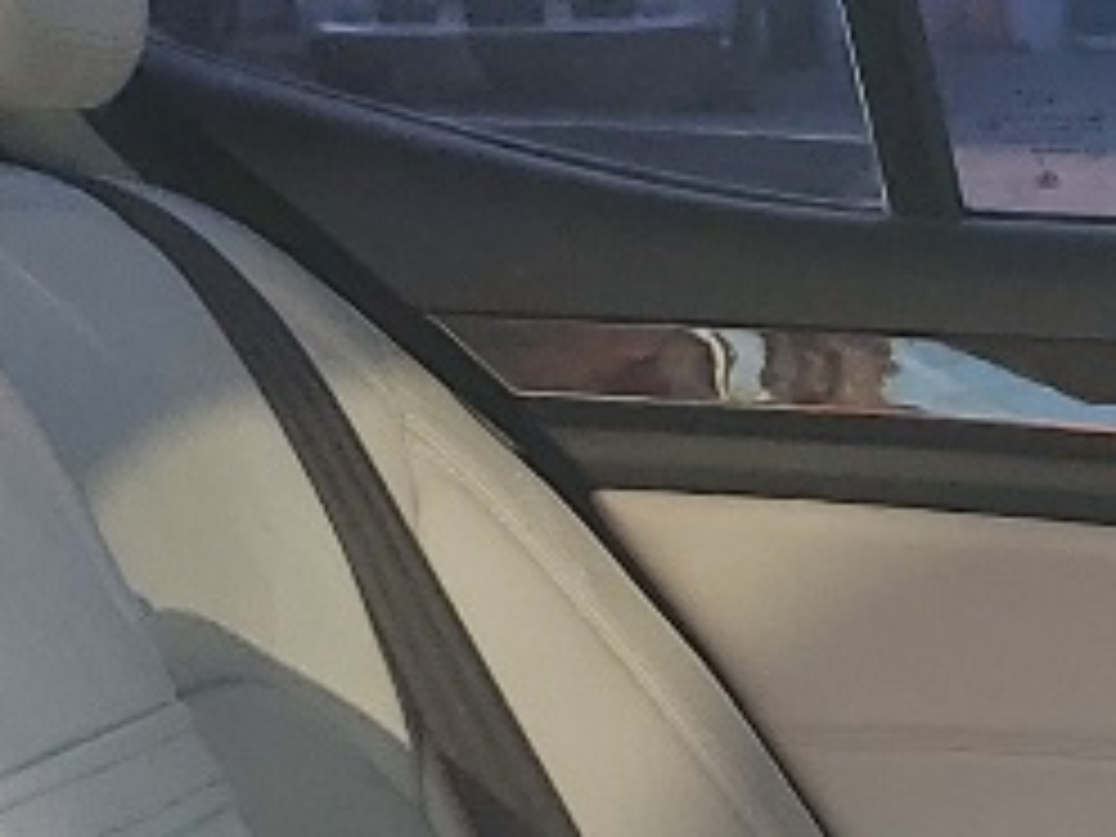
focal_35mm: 168
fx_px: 5416
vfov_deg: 8.6
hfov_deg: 11.1
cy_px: 1233
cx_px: 1850
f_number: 1.5
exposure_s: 1/345
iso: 50
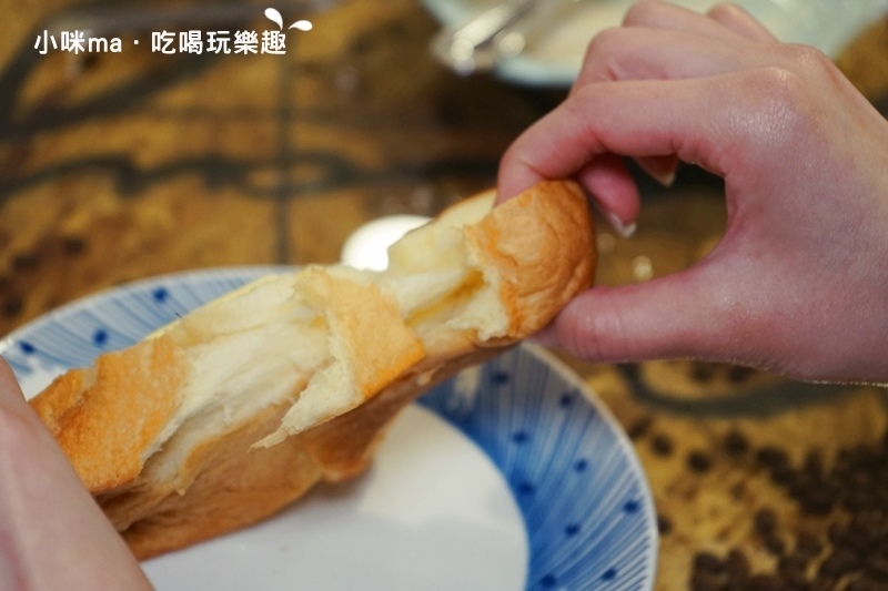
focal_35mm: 70
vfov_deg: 19.4
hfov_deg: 28.8
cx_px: 444
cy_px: 296
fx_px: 1726
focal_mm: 70
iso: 1600
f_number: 5.6
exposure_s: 1/80
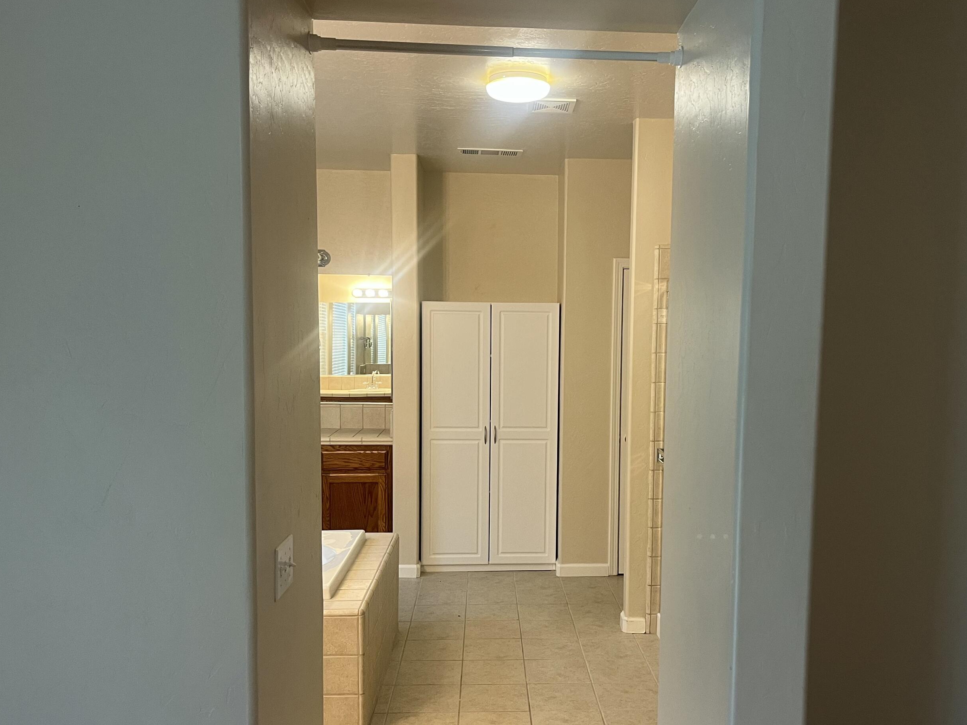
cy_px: 411
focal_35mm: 32
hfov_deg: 56.7
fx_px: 894
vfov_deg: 44.1
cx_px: 539
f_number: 1.6
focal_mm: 5.1
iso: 160
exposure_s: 1/60
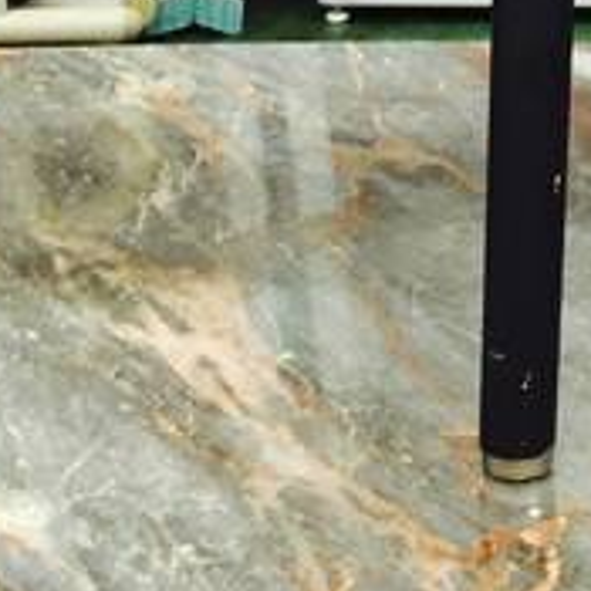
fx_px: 2550
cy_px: -451
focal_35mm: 132
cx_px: 662
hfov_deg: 13.0
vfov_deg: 12.2
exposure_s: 1/30
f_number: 2.2
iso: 50
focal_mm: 4.15
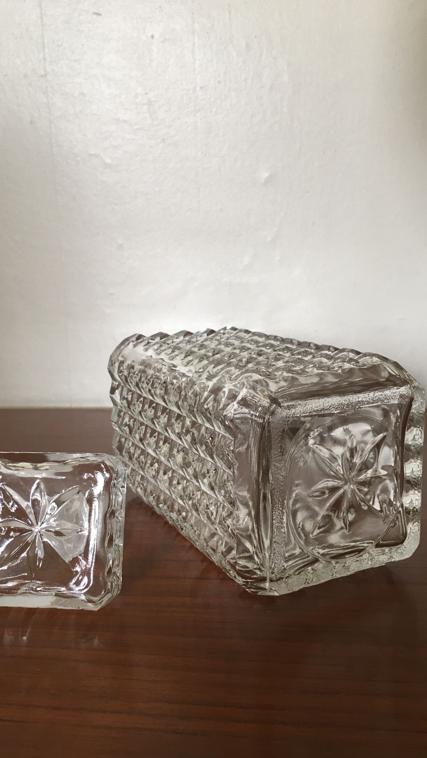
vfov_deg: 61.0
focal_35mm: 32
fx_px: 644
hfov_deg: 36.7
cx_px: 206
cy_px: 378
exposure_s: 1/33
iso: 50
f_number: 2.2
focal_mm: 4.15
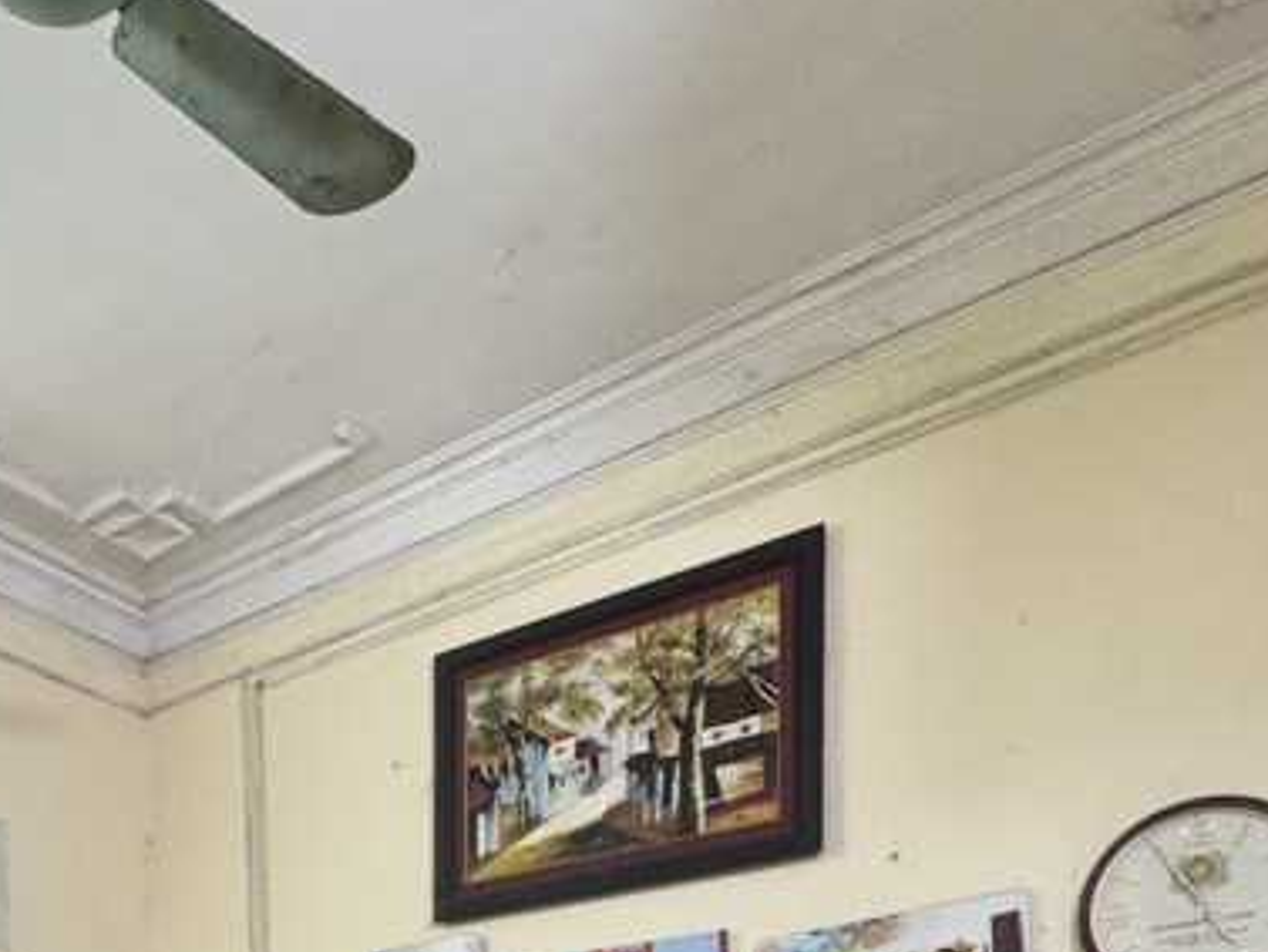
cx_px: 172
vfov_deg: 29.5
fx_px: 1392
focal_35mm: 38
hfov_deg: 45.2
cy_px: 1272
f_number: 2.2
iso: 400
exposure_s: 1/50
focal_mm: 2.22
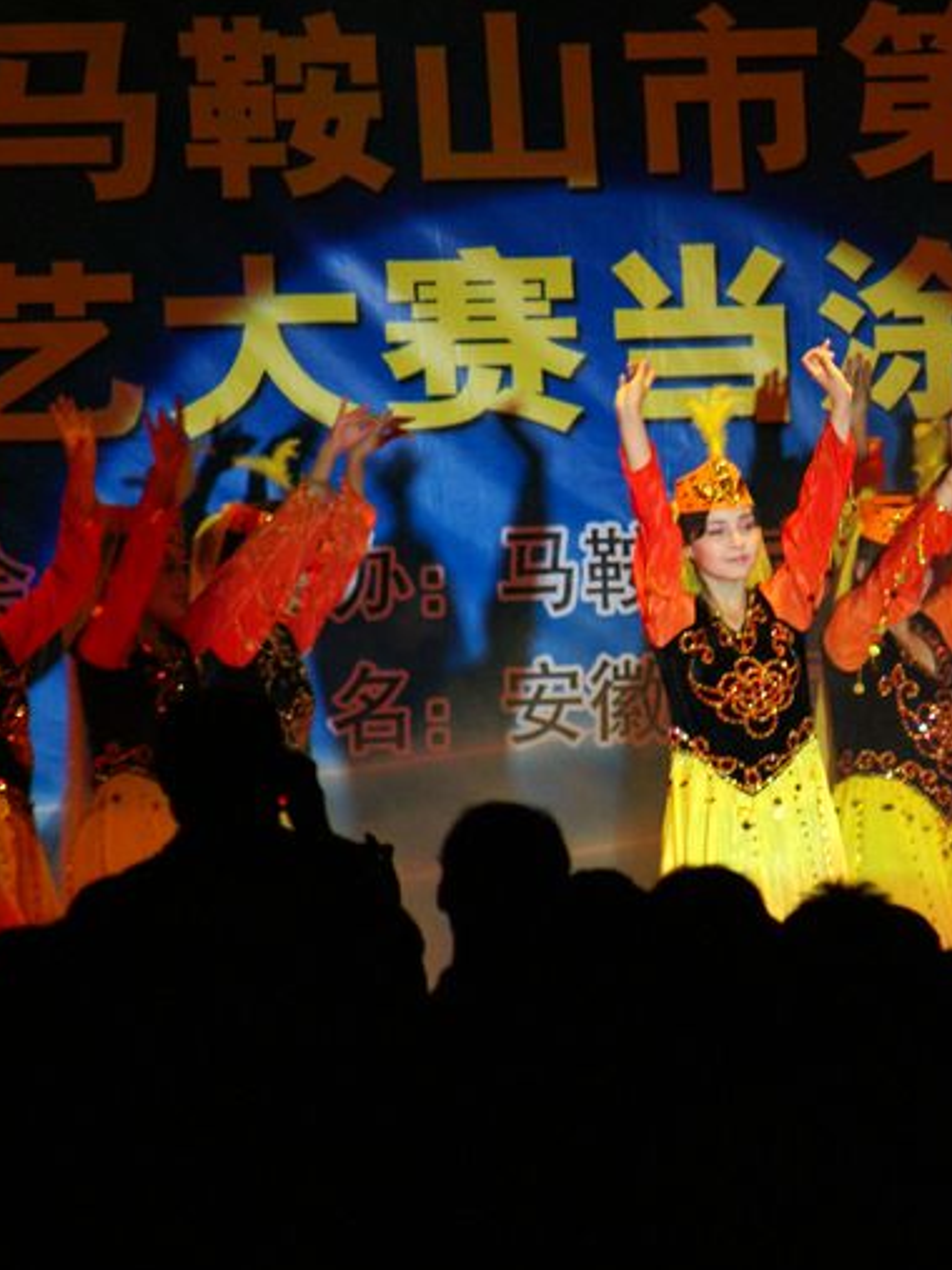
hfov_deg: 2.6
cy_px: 614
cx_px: 857
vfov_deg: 3.5
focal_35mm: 570
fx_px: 20910
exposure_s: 1/100
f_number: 5.6
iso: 400
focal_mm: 250
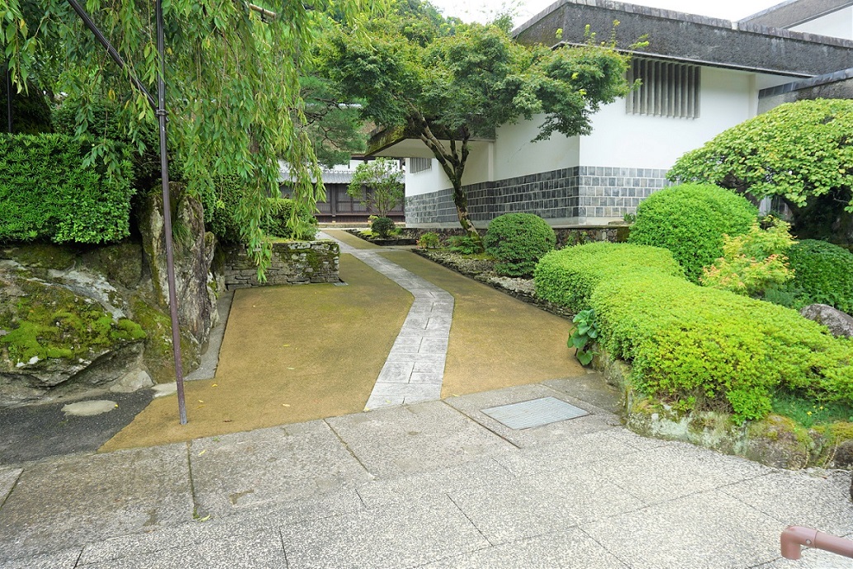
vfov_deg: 53.1
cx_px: 426
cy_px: 284
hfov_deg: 73.7
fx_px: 569
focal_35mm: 24
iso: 100
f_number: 5.6
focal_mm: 16
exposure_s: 1/80
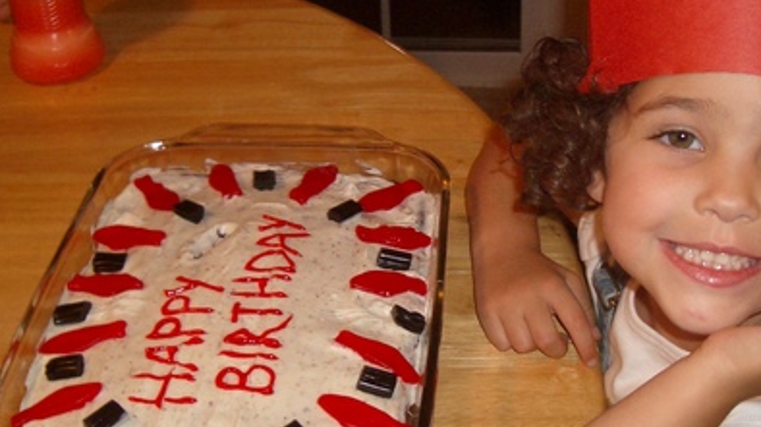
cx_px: 516
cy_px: 224
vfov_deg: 19.4
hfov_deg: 33.5
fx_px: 1250
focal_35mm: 62
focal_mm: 5.8
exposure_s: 1/60
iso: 100
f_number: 2.6
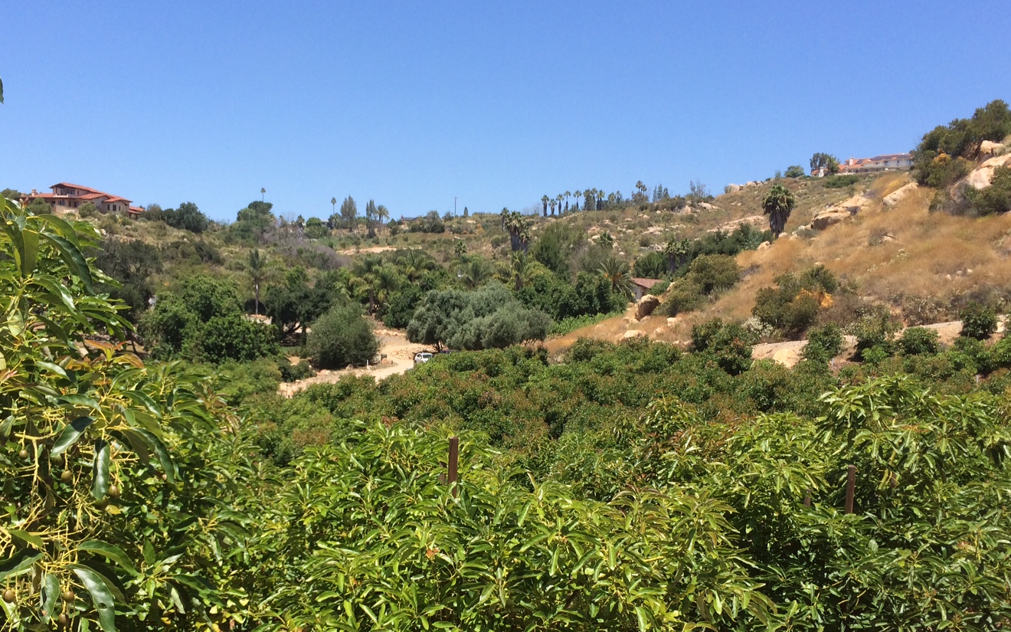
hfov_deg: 51.4
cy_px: 442
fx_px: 1047
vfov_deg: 33.2
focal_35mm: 38
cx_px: 444
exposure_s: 1/1520
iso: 32
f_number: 2.2
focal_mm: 4.15
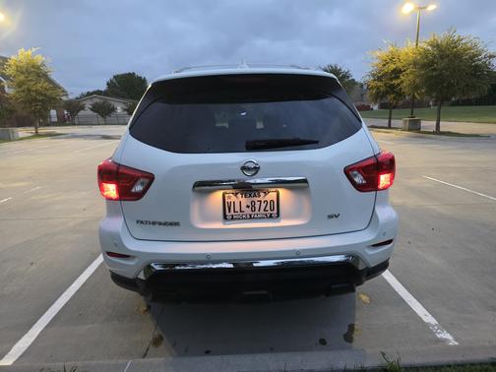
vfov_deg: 58.9
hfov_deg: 73.9
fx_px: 330
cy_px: 186
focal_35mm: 23
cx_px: 248
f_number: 1.7
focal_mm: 6.3
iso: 1250
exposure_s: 1/120
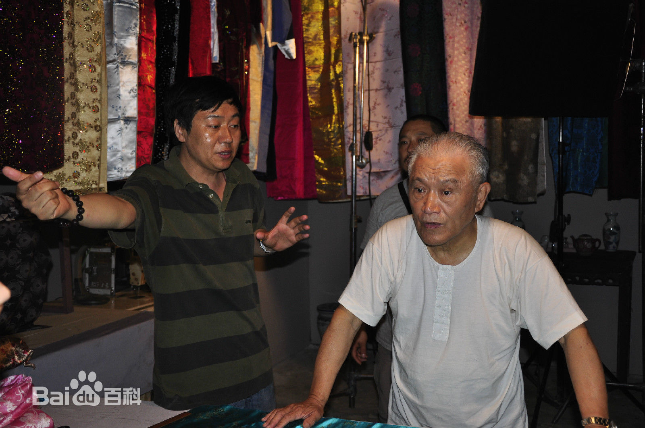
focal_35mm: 45
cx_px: 322
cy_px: 214
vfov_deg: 29.8
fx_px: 805
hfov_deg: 43.7
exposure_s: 1/60
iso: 400
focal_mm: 30
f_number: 4.2
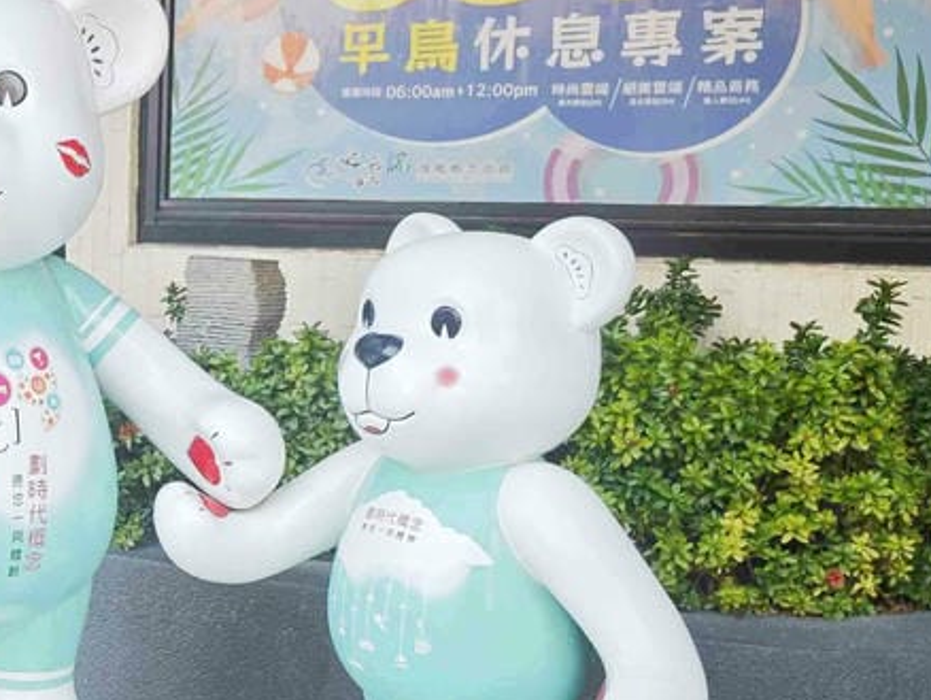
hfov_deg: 27.8
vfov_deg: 23.3
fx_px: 1695
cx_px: -113
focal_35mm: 63
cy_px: 343
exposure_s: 1/120
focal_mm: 8.72
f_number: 2
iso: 125
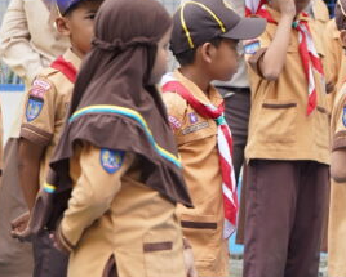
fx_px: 4480
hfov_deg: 4.4
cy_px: 111
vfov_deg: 3.5
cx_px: 648
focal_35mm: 437
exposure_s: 1/320
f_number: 4.5
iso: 400
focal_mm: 122
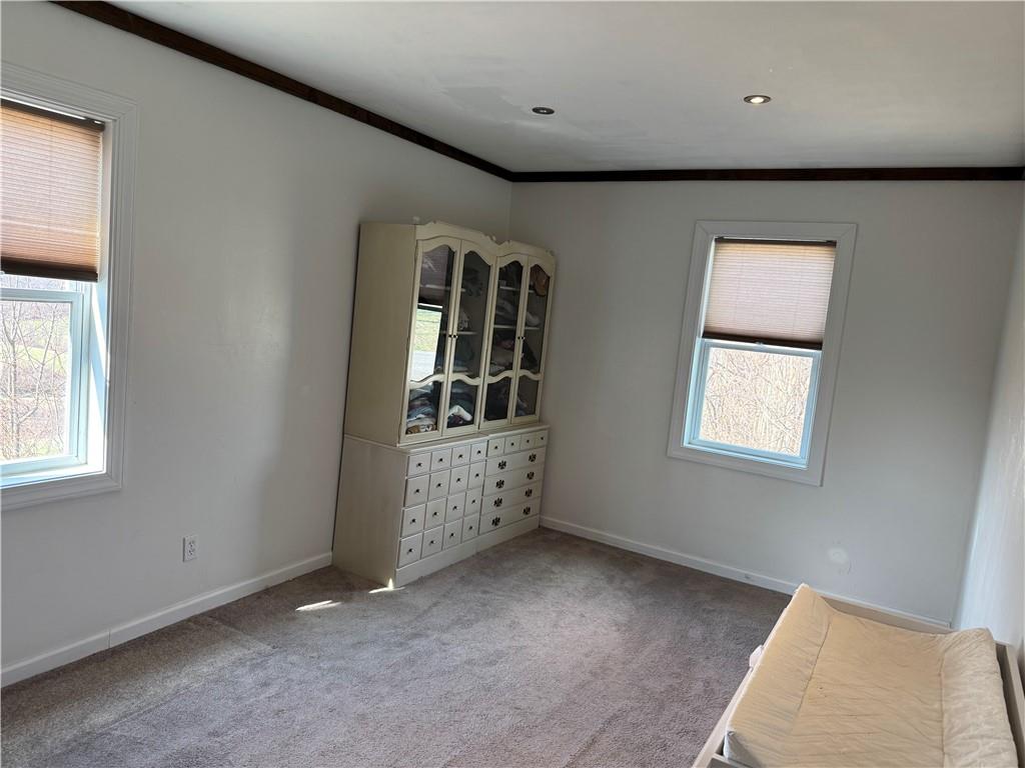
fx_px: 711
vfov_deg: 56.8
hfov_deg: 71.6
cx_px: 512
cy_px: 384
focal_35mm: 24
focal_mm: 6.76
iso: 160
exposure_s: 1/120
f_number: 1.78
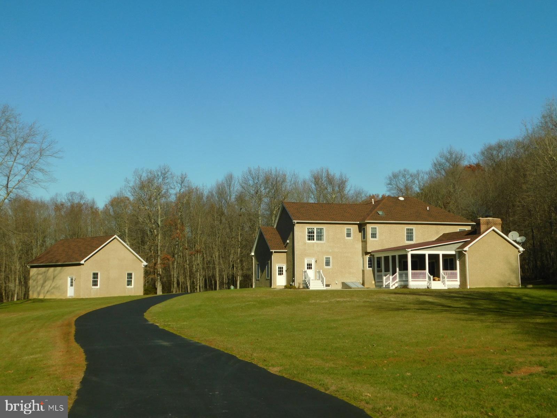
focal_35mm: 45
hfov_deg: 42.1
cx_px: 278
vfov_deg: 32.2
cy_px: 209
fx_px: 724
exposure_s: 1/1250
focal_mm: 8
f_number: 3.7
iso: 125
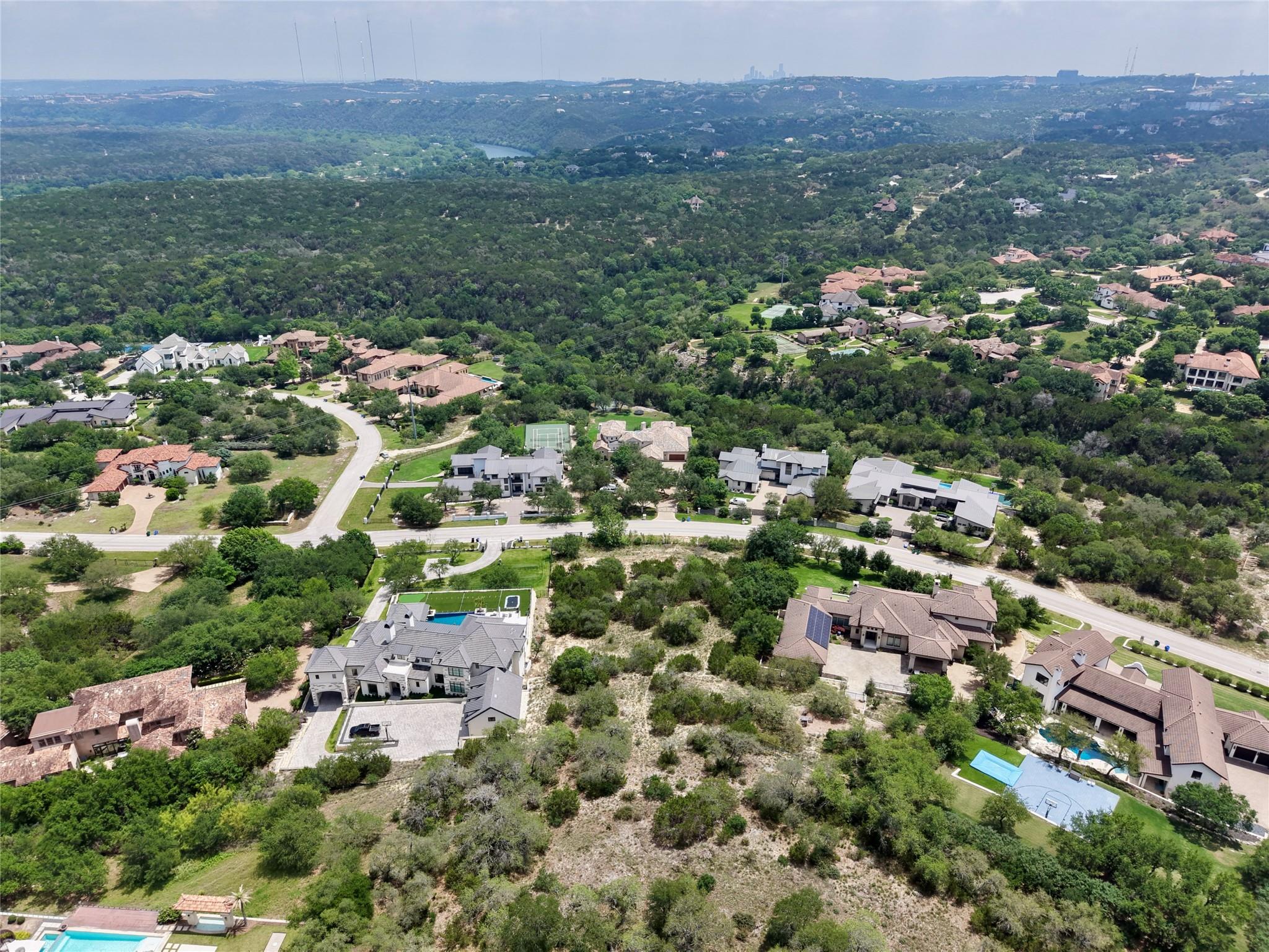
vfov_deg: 56.8
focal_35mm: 24
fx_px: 880
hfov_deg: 71.6
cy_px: 476
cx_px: 634
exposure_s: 1/5000
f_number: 1.8
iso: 200
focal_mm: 8.67
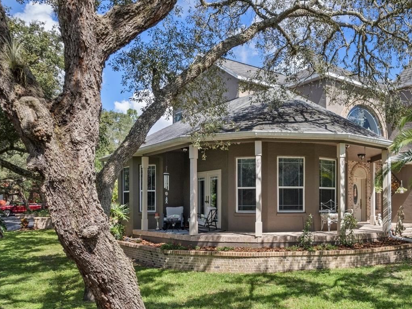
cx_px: 297
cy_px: 202
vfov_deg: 42.5
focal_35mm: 33
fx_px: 393
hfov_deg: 53.4
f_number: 2.8
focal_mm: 8.38
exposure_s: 1/640
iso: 110
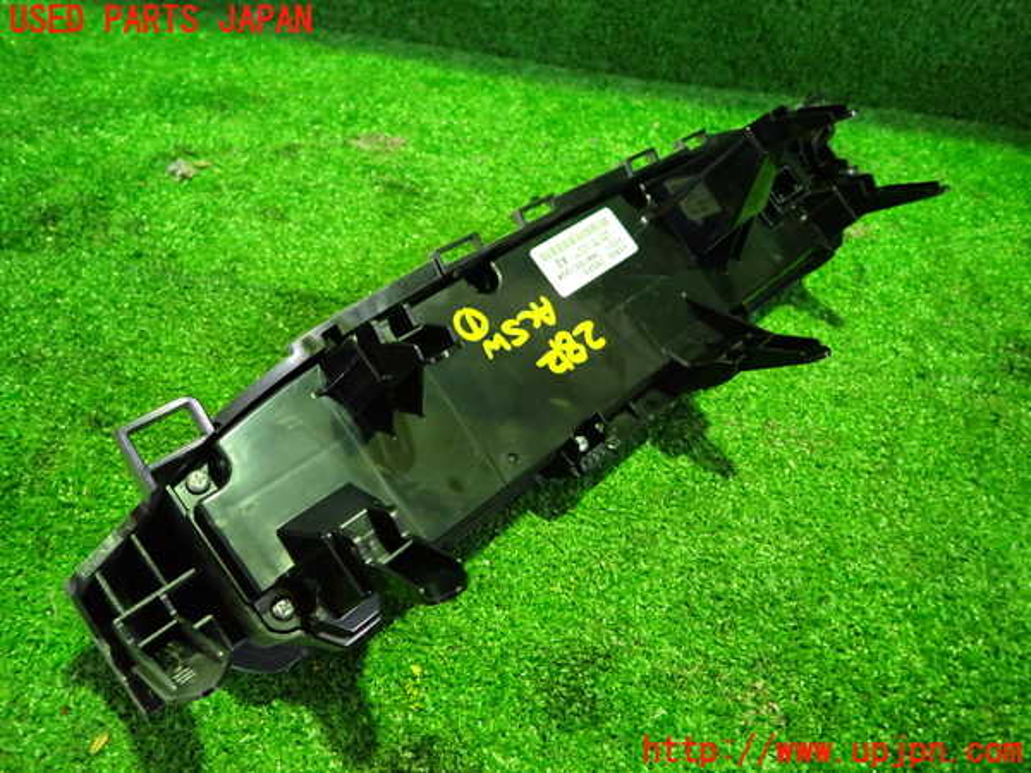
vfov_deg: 54.9
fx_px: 745
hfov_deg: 69.4
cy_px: 386
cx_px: 516
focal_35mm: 25
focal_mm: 4.5
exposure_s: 1/25
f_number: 2
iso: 800
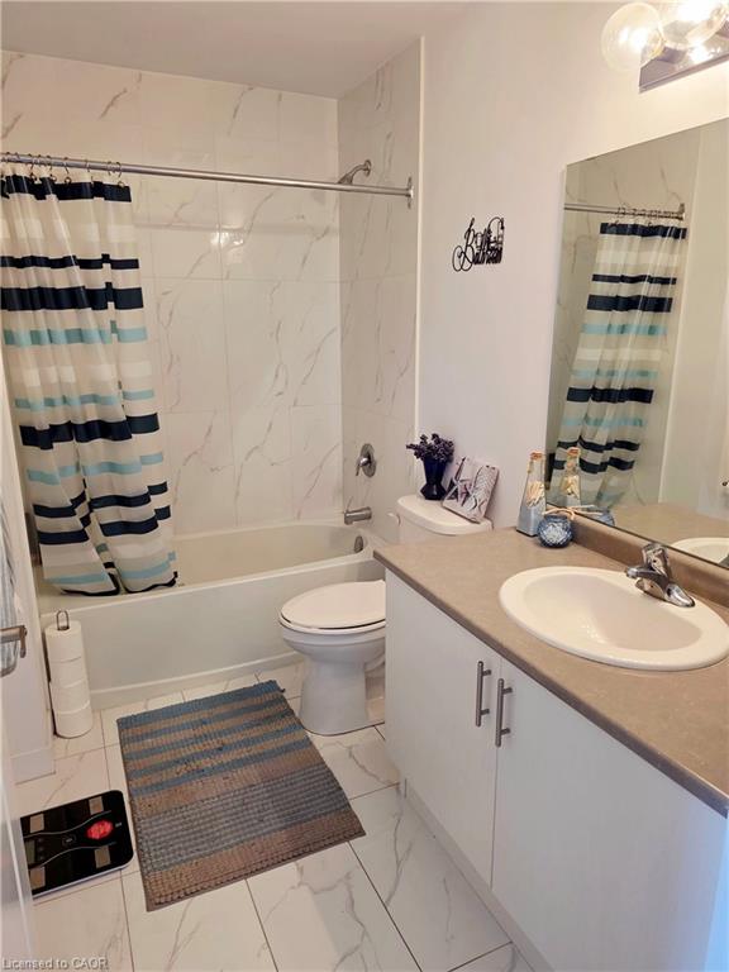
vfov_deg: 73.9
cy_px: 486
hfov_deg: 58.9
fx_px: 646
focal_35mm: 23
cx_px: 364
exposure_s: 1/120
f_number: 1.7
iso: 400
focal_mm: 6.3
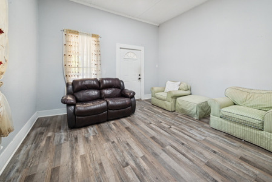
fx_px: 106
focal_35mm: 14
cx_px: 136
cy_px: 91
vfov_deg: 81.3
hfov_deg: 104.2
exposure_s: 1/15
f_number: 9
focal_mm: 14
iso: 400
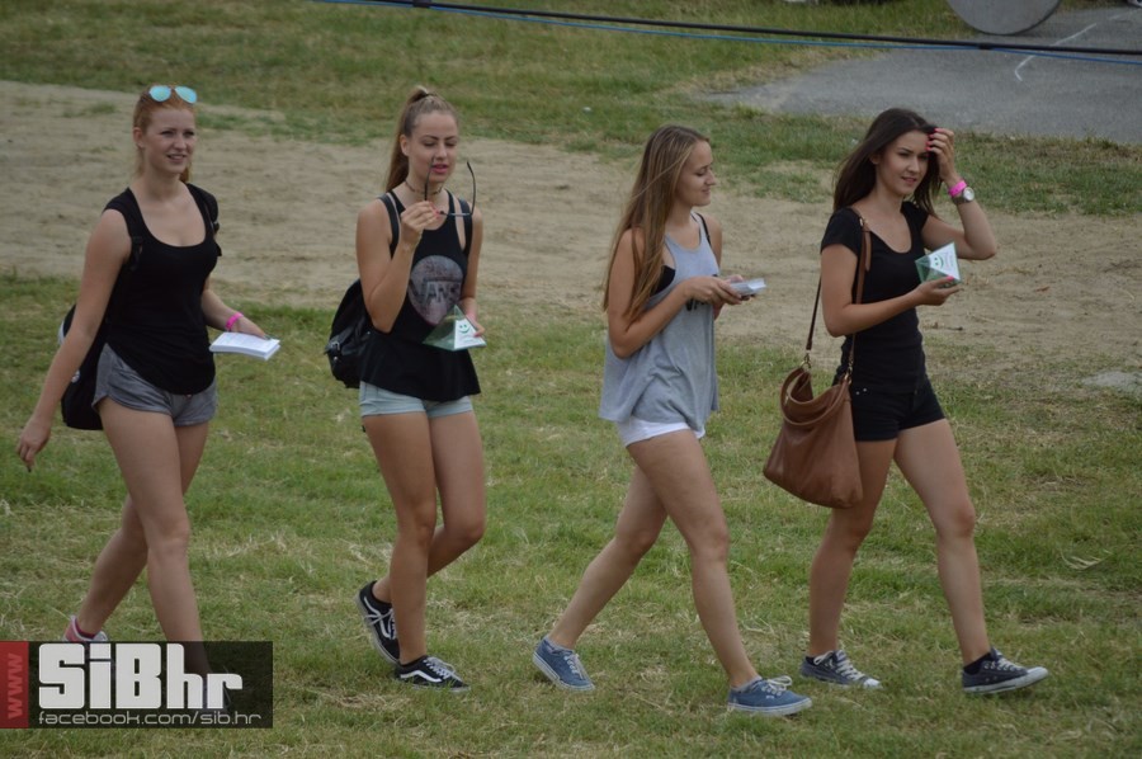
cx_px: 571
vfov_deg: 4.6
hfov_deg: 6.9
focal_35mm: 300
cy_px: 380
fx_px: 9506
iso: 400
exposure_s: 1/2000
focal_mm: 200
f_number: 5.6
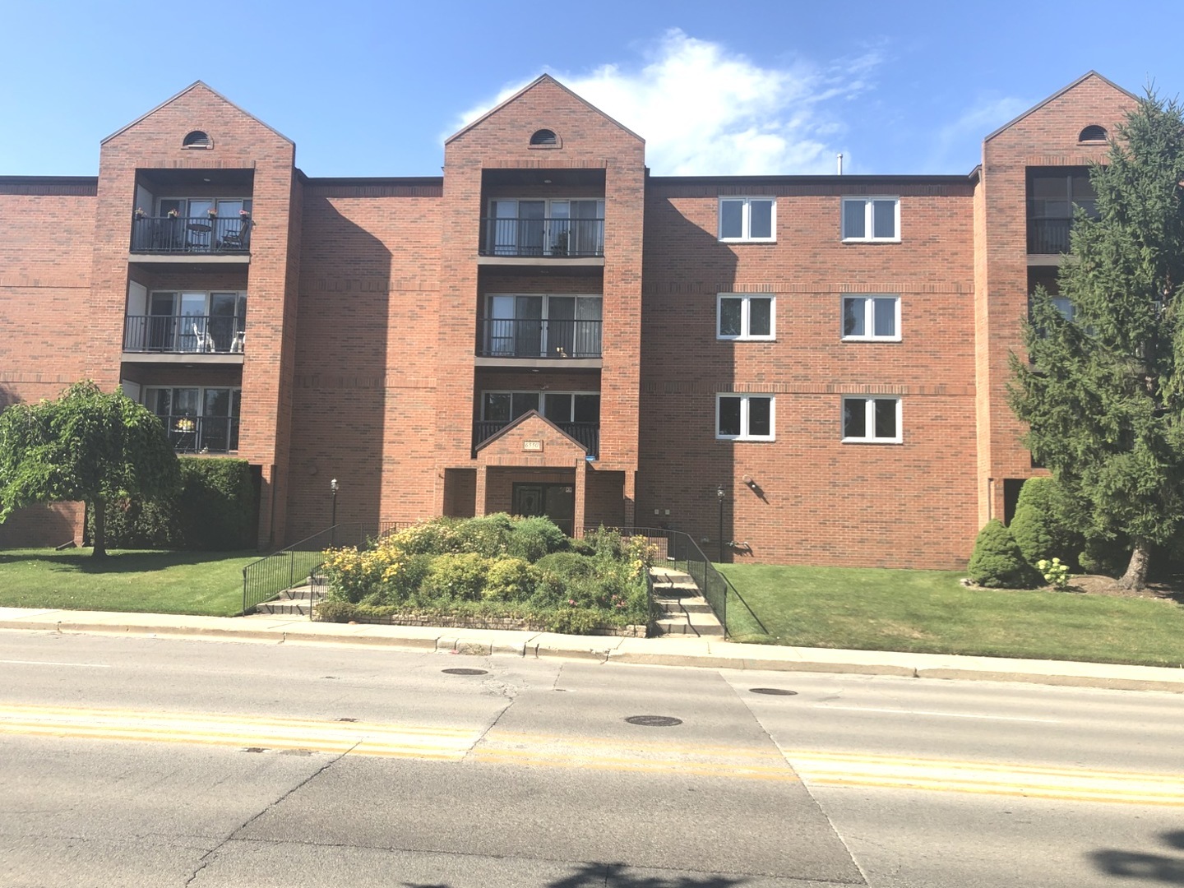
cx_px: 592
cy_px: 444
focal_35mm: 28
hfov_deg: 63.4
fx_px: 958
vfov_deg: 49.7
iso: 20
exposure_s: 1/1215
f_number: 1.8
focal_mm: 3.99
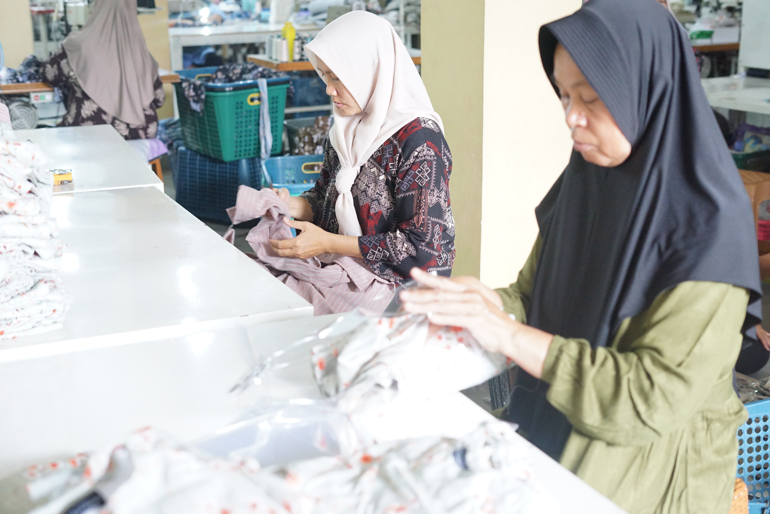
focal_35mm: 50
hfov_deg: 39.6
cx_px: 385
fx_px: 1069
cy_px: 257
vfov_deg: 27.0
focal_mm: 50
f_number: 3.5
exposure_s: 1/125
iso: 5000
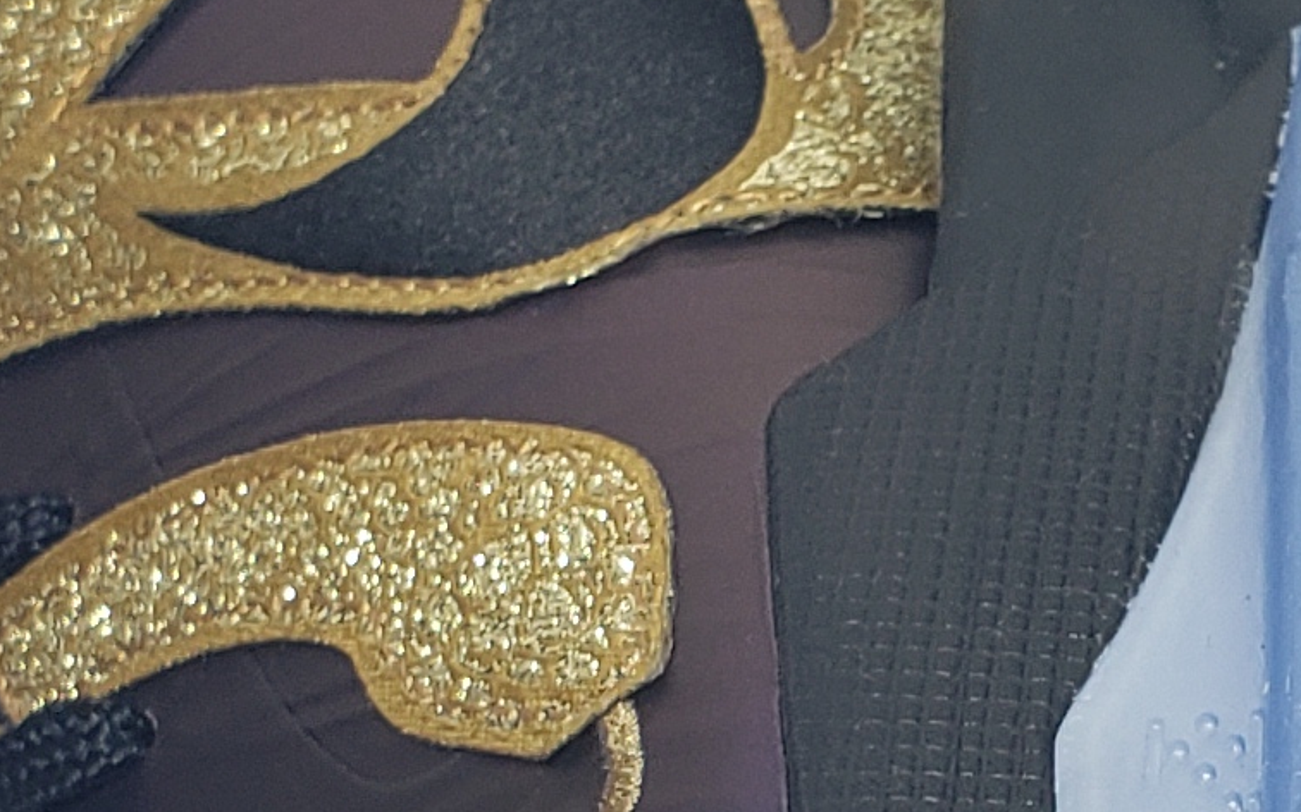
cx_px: 1421
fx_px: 5211
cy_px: 941
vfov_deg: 8.8
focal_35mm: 147
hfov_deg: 13.9
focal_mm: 4.3
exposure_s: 1/170
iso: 50
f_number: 2.4
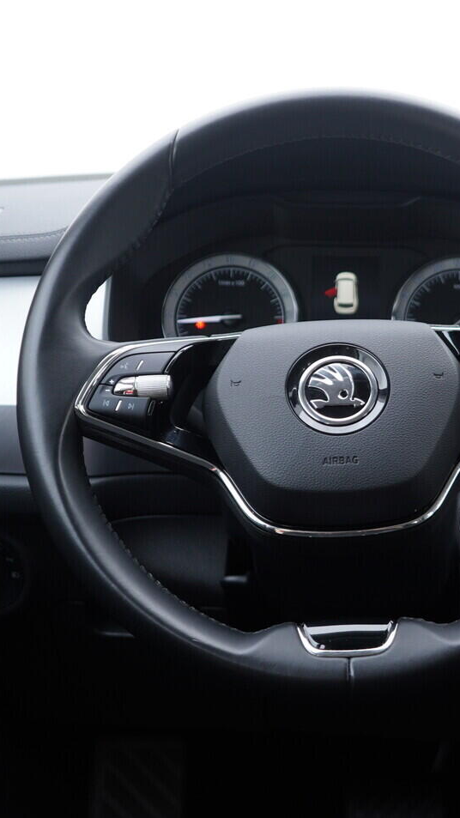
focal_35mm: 57
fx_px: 1236
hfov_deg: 20.9
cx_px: 353
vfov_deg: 36.6
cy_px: 409
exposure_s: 1/40
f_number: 2.8
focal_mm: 24
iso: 160
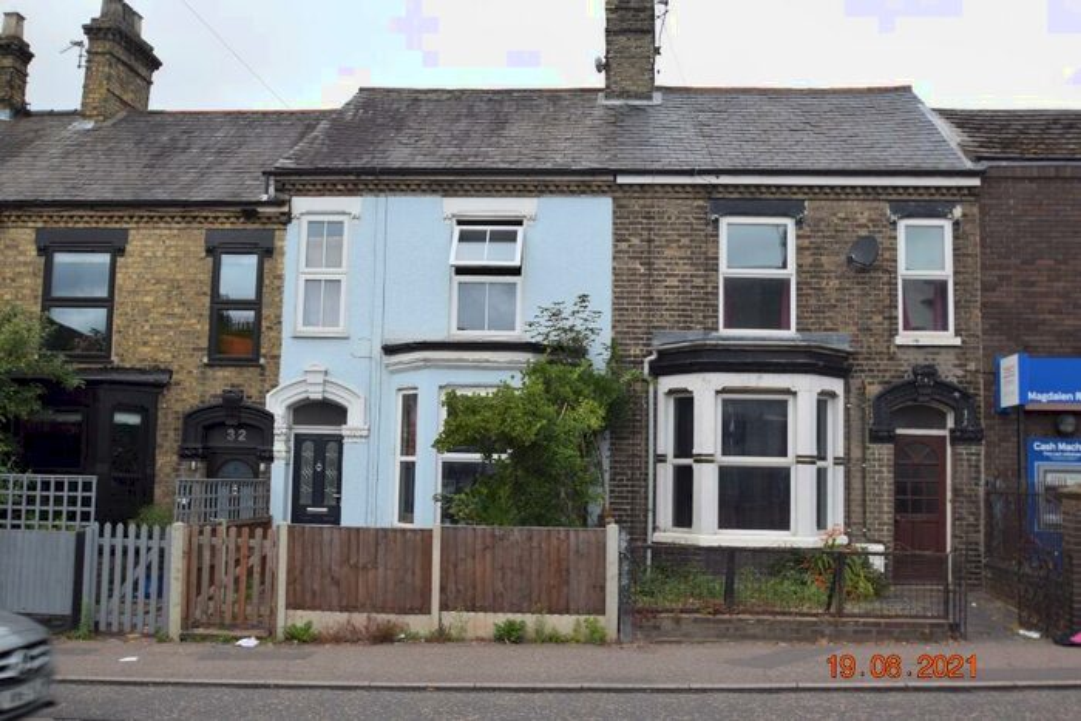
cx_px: 540
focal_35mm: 36
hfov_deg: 53.1
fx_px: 1081
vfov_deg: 36.9
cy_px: 360
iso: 100
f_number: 6.3
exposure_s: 1/160
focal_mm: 24
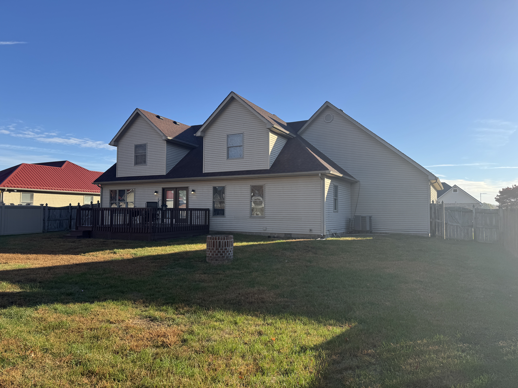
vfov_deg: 56.8
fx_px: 359
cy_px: 194
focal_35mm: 24
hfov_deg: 71.6
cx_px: 259
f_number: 1.78
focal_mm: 6.76
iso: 80
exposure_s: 1/2604
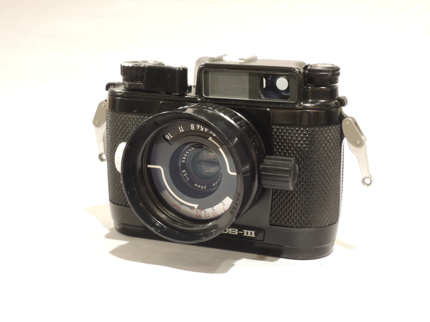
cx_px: 215
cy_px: 161
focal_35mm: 70
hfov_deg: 27.8
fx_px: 870
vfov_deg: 21.0
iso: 400
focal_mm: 12.5
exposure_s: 1/40
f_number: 4.5
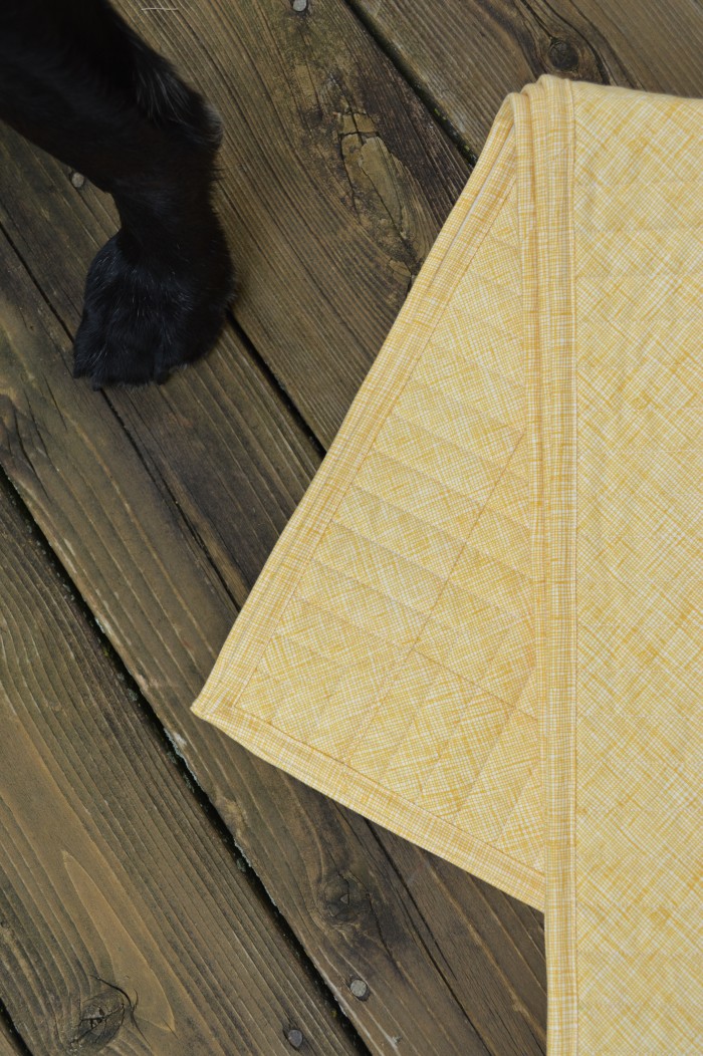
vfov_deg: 49.6
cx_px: 352
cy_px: 528
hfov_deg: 34.2
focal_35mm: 39
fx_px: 1144
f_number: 5.6
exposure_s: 1/125
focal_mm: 26
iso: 100
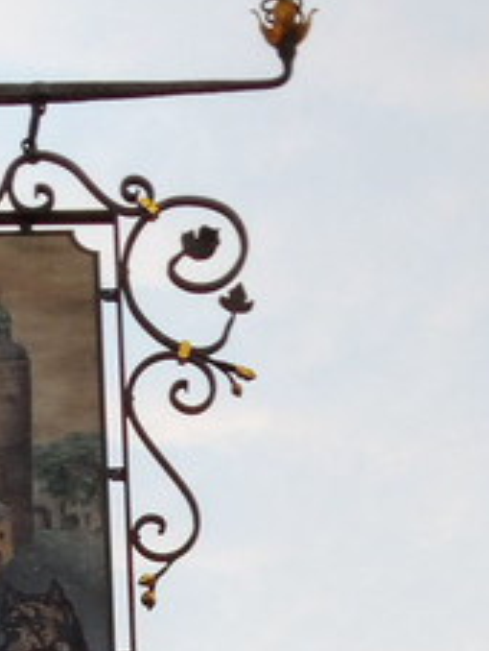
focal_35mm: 145
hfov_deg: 10.2
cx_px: 118
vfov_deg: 12.6
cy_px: 1097
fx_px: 2726
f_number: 1.7
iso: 64
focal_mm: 5.31
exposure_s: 1/50
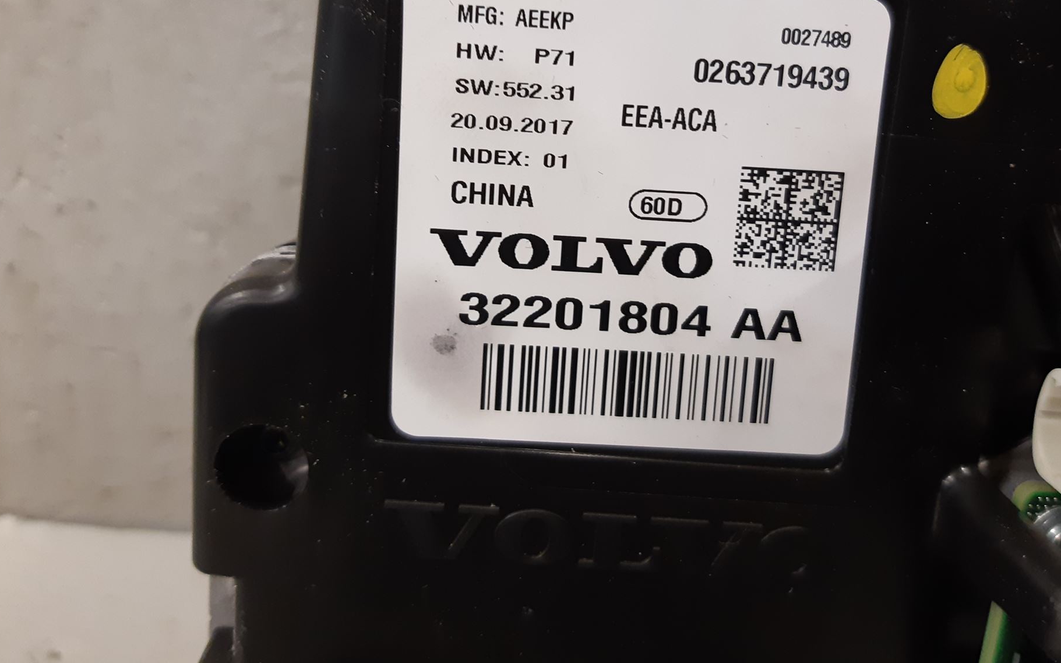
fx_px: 896
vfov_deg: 40.2
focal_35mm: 31
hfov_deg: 61.1
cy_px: 230
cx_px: 579
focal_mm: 3.93
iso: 200
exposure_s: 1/50
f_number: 1.7
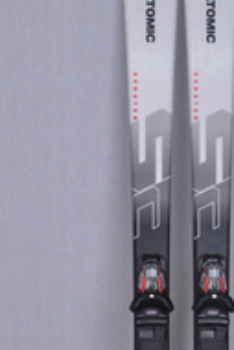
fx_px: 759
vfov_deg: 24.9
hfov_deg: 17.4
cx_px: 174
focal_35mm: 78
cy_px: 335
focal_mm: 22
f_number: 9.5
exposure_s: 1/125
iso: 3200
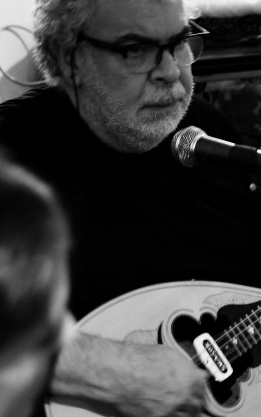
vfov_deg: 15.1
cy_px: 291
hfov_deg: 9.5
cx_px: 181
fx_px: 1573
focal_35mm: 138
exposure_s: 1/20
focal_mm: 35
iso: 100
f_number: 1.8
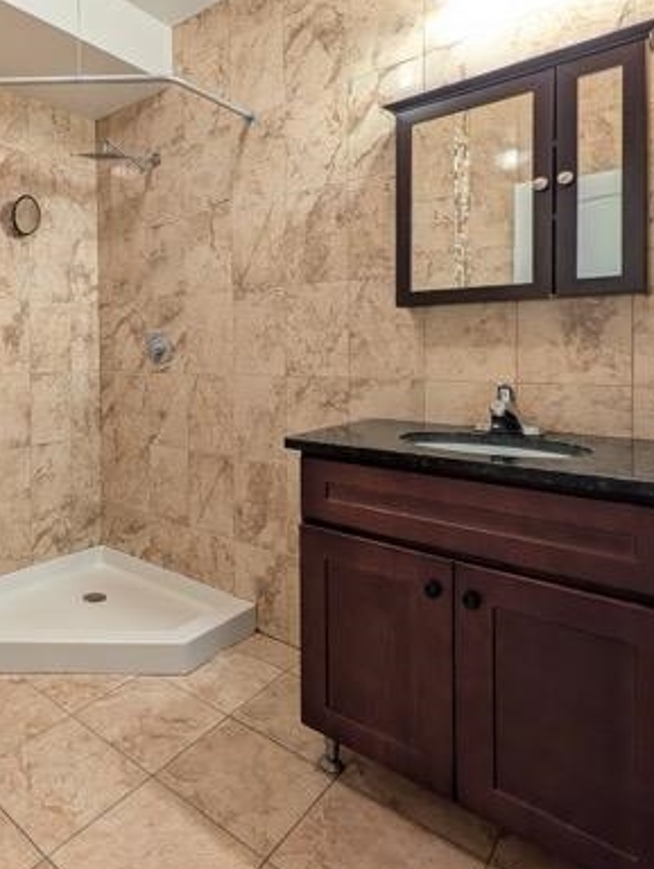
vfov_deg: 80.9
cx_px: 127
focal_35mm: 20
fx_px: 503
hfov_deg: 60.5
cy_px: 355
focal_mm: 2.02
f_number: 1.7
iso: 88
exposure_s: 1/60
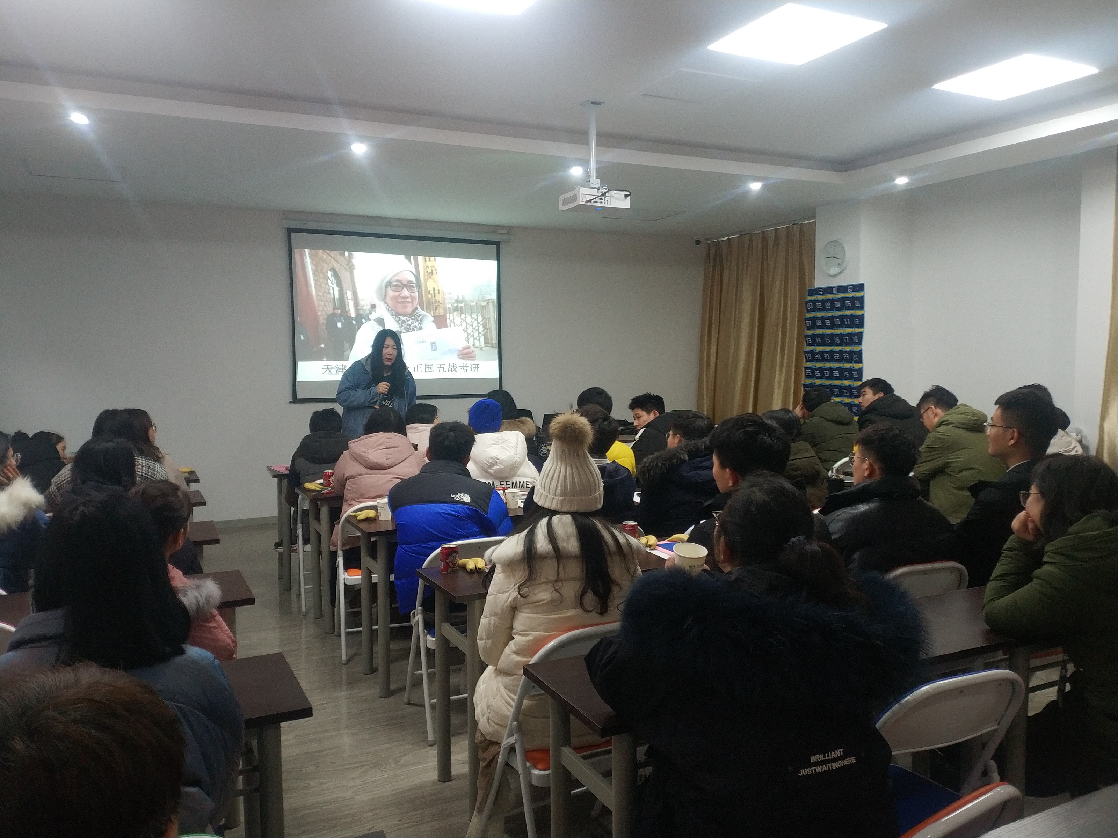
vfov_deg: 44.2
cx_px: 559
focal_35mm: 32
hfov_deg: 56.8
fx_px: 1034
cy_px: 419
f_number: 2
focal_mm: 4.5
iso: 232
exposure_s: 1/25
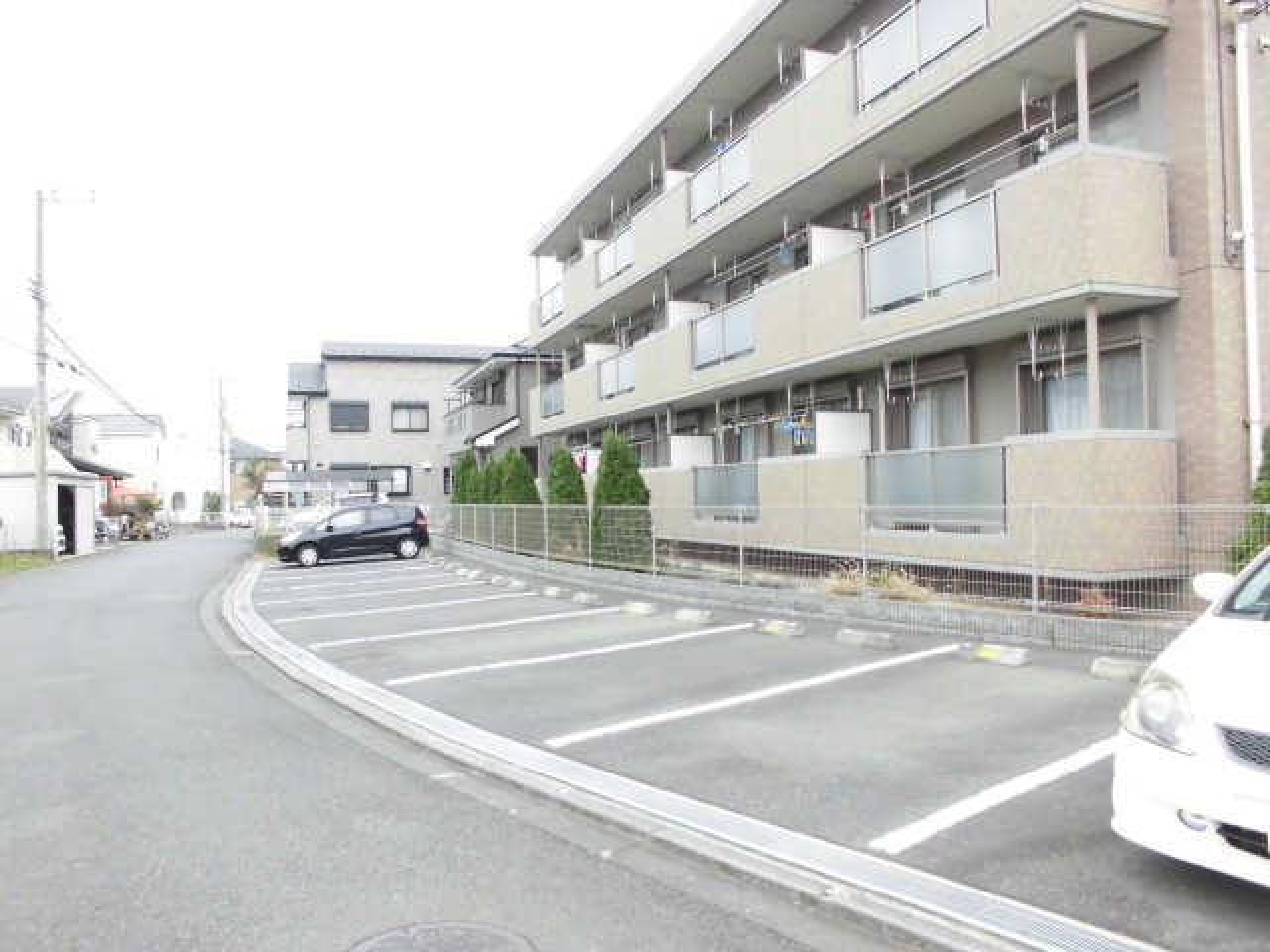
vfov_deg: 53.1
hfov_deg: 67.3
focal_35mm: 26
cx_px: 635
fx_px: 954
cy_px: 476
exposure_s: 1/60
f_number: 3.5
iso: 200
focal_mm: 4.6
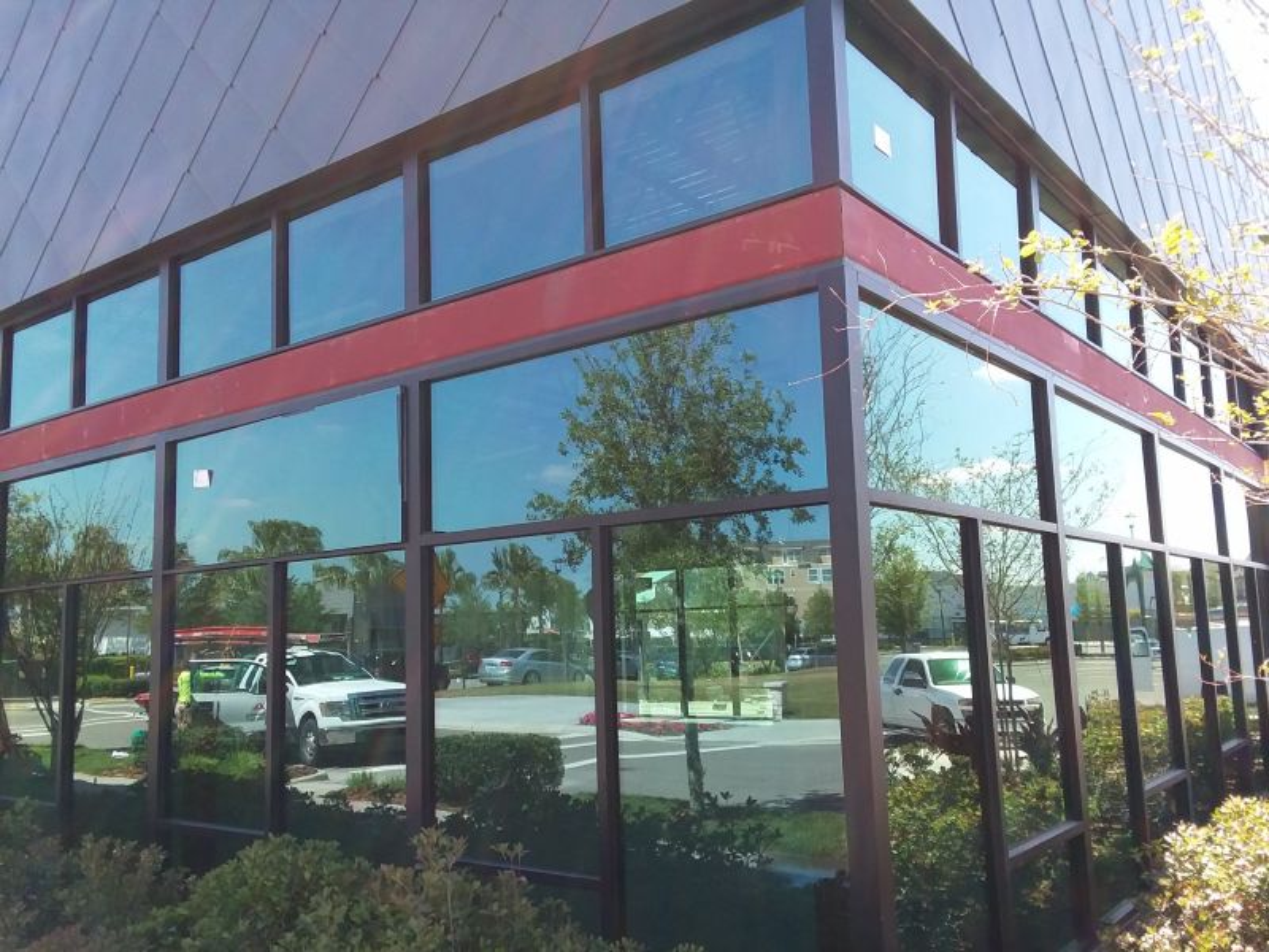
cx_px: 634
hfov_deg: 61.7
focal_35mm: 29
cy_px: 476
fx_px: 1063
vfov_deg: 48.2
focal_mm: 2.47
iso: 40
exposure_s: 1/343
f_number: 1.9
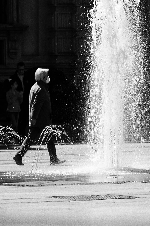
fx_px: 3450
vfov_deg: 3.8
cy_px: 65
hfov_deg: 2.5
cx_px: 115
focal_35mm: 550
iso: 100
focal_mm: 180
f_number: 6.7
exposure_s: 1/500
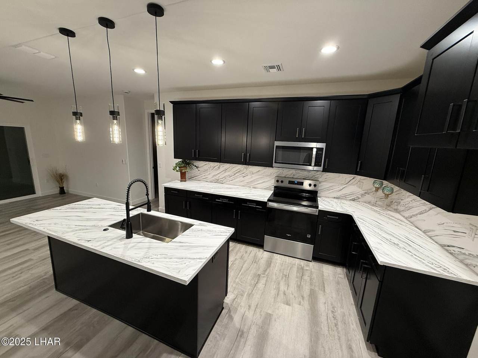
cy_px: 179
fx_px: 193
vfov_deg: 85.7
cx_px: 239
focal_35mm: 14
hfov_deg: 102.1
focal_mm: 2.22
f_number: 2.2
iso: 320
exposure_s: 1/60
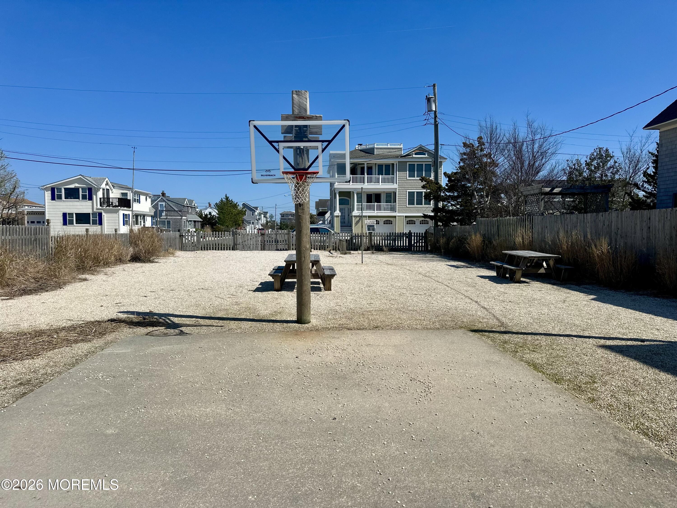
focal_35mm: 24
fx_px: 469
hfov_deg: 71.6
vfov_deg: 56.8
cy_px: 254
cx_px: 338
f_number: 1.78
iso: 80
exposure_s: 1/8929
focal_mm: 6.86
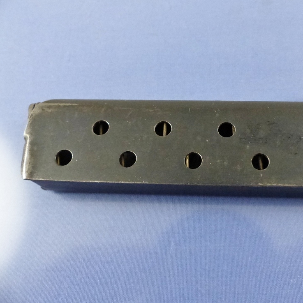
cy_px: 153
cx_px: 201
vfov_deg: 54.0
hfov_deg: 53.0
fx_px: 297
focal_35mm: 30
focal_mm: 4.5
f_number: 2.8
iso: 1000
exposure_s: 1/250
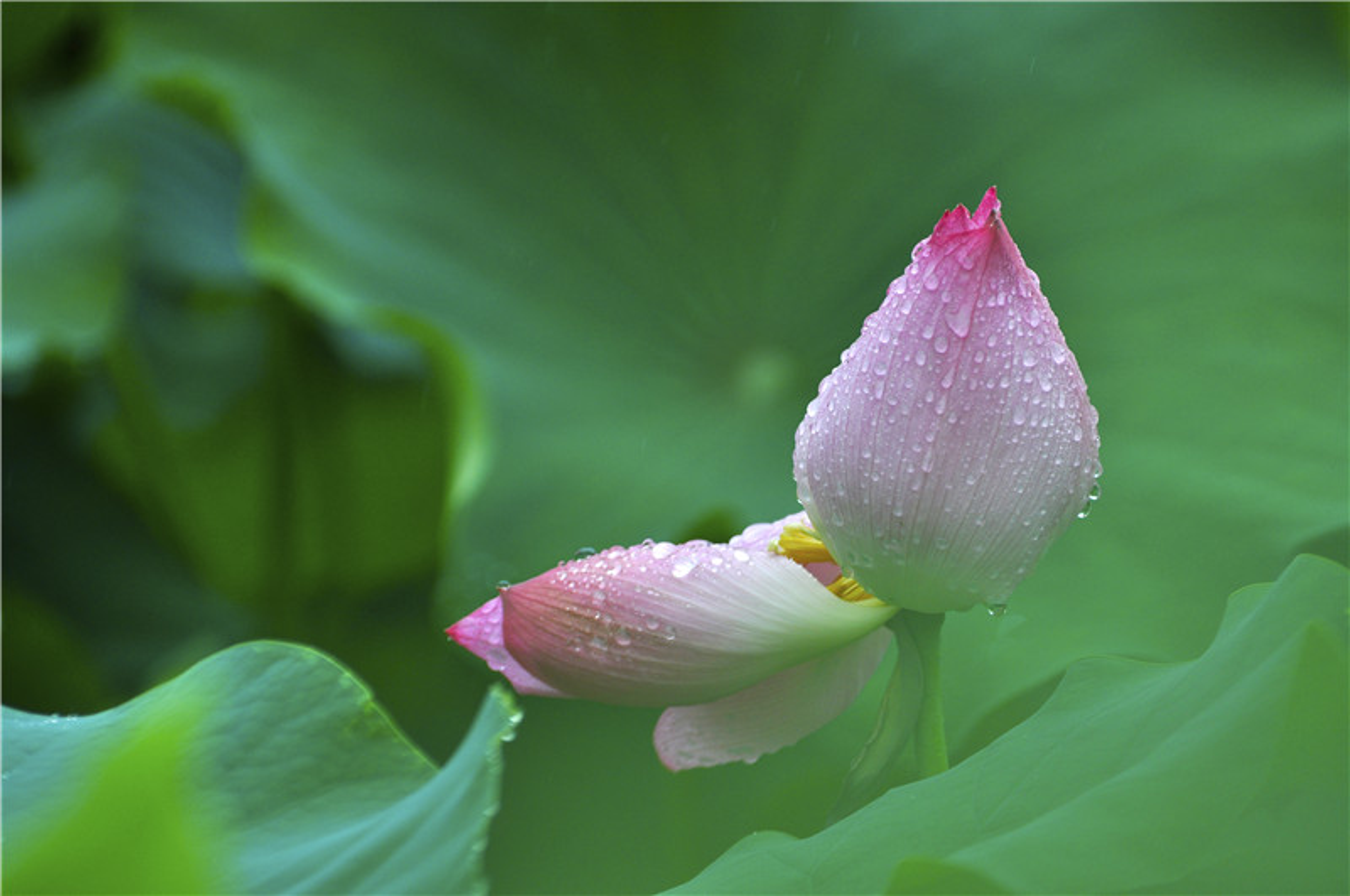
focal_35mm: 248
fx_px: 9268
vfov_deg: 5.5
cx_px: 675
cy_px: 448
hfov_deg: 8.3
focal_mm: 165
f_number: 5.6
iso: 200
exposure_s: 1/320
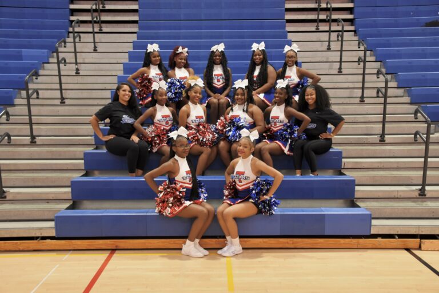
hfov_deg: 46.4
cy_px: 146
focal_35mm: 42
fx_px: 512
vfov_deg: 31.9
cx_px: 220
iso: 1600
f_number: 5
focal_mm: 28
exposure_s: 1/100
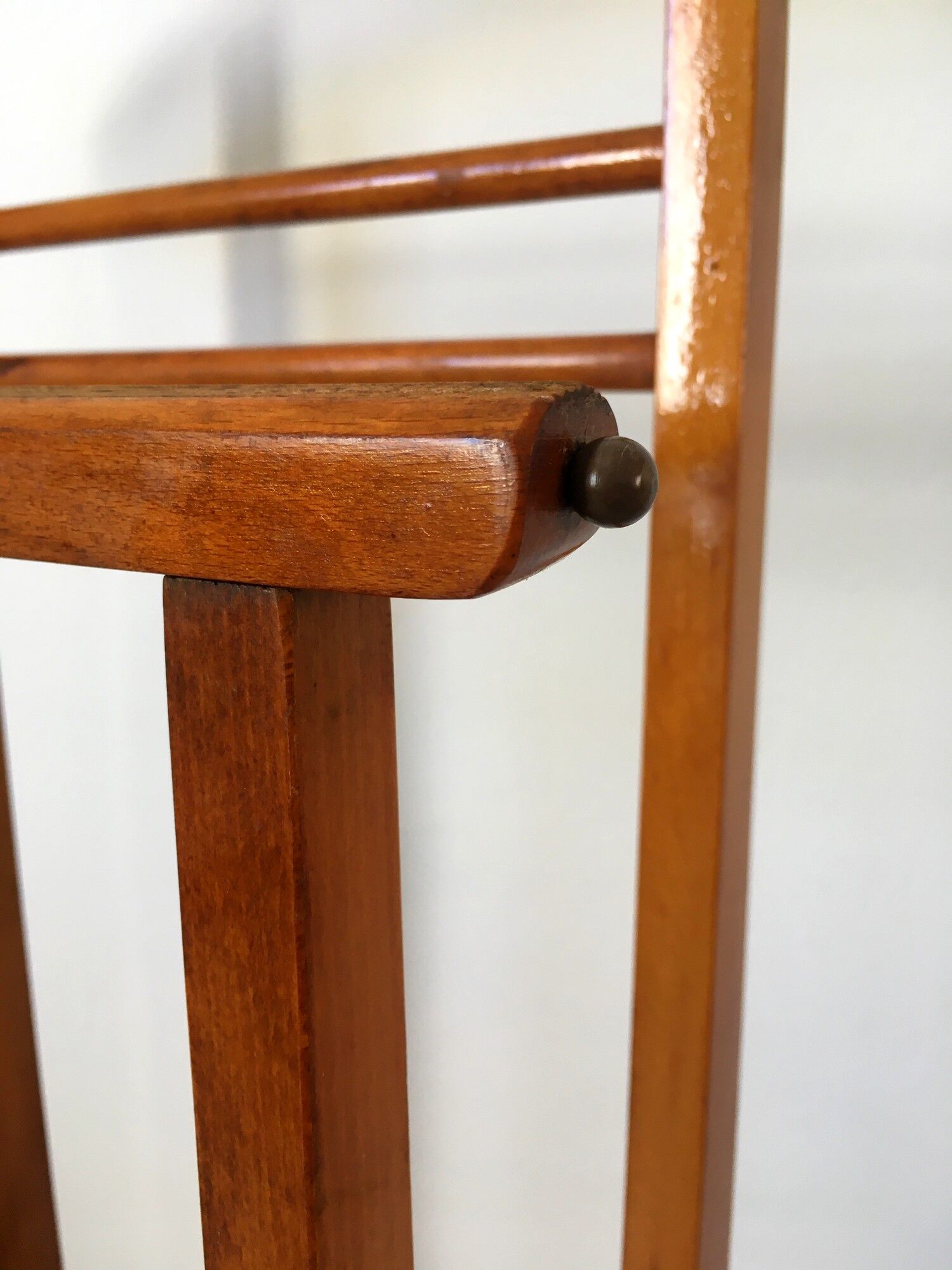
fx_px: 1063
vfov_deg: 61.7
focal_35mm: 29
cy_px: 635
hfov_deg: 48.2
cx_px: 476
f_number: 2.2
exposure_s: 1/33
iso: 32
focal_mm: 4.15
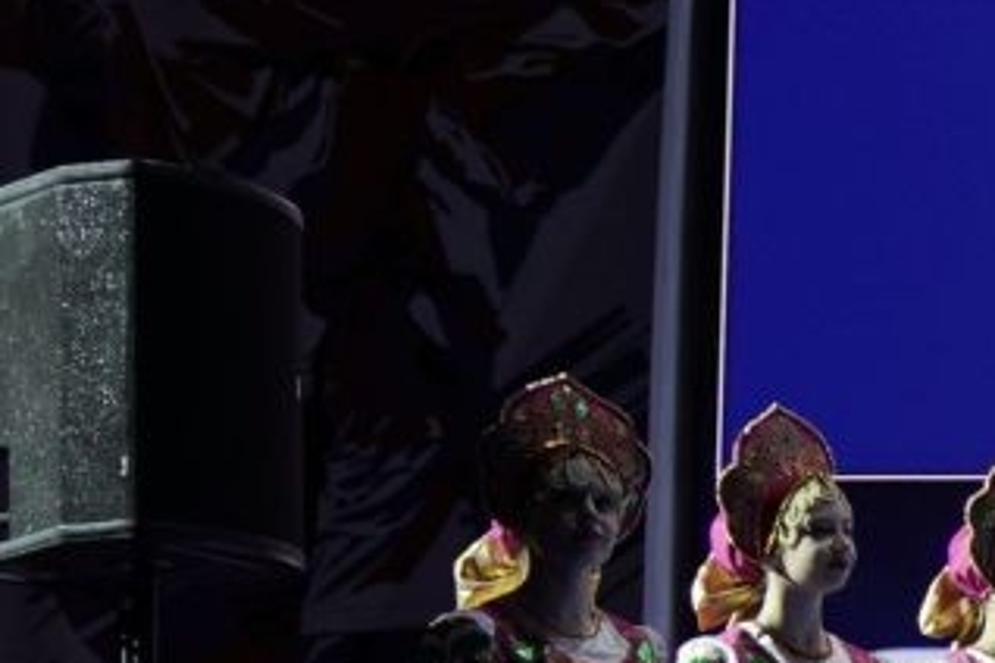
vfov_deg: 8.0
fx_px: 4698
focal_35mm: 170
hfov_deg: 10.2
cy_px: 610
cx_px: 2566
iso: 200
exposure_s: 1/125
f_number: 2.8
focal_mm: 30
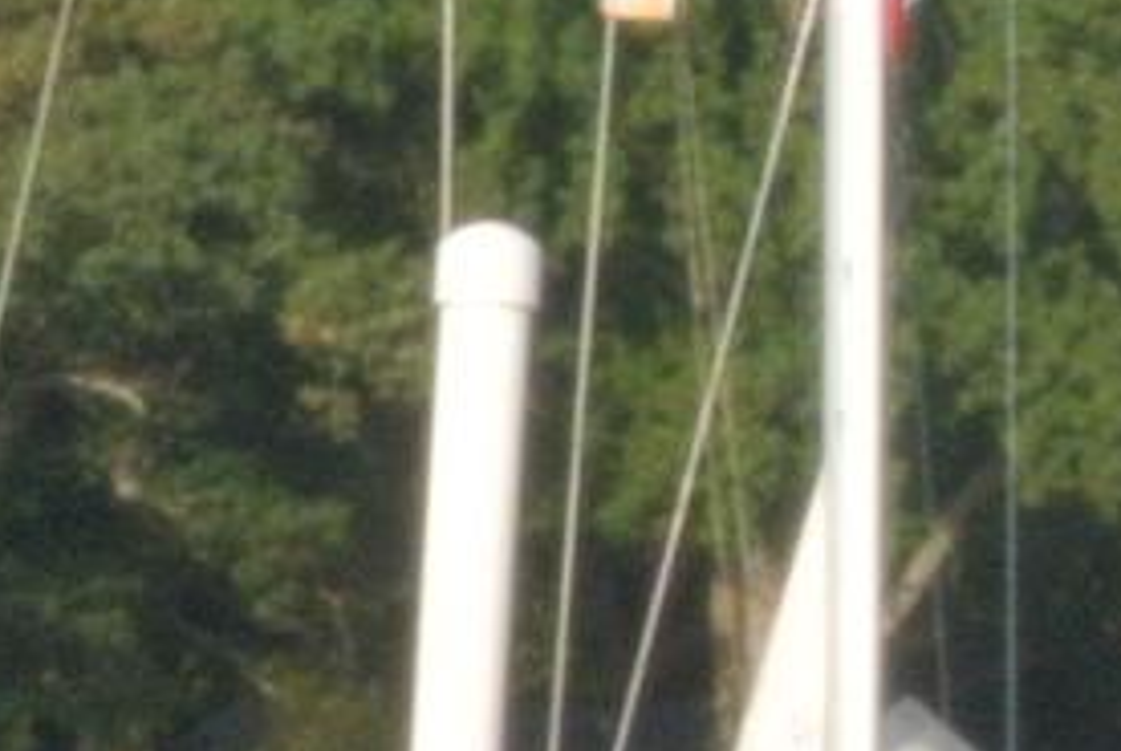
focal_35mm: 601
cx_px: -995
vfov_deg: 2.3
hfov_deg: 3.4
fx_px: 18744
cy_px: 2476
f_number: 5.6
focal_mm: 30
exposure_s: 1/60
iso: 360
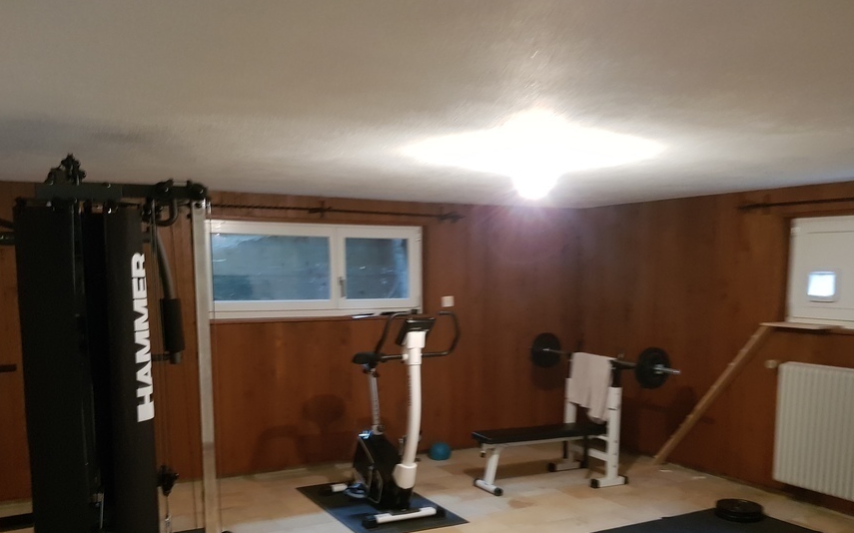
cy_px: 377
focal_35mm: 33
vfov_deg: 37.7
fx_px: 768
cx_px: 444
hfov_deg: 58.1
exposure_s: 1/11
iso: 250
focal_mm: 4.2
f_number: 1.7
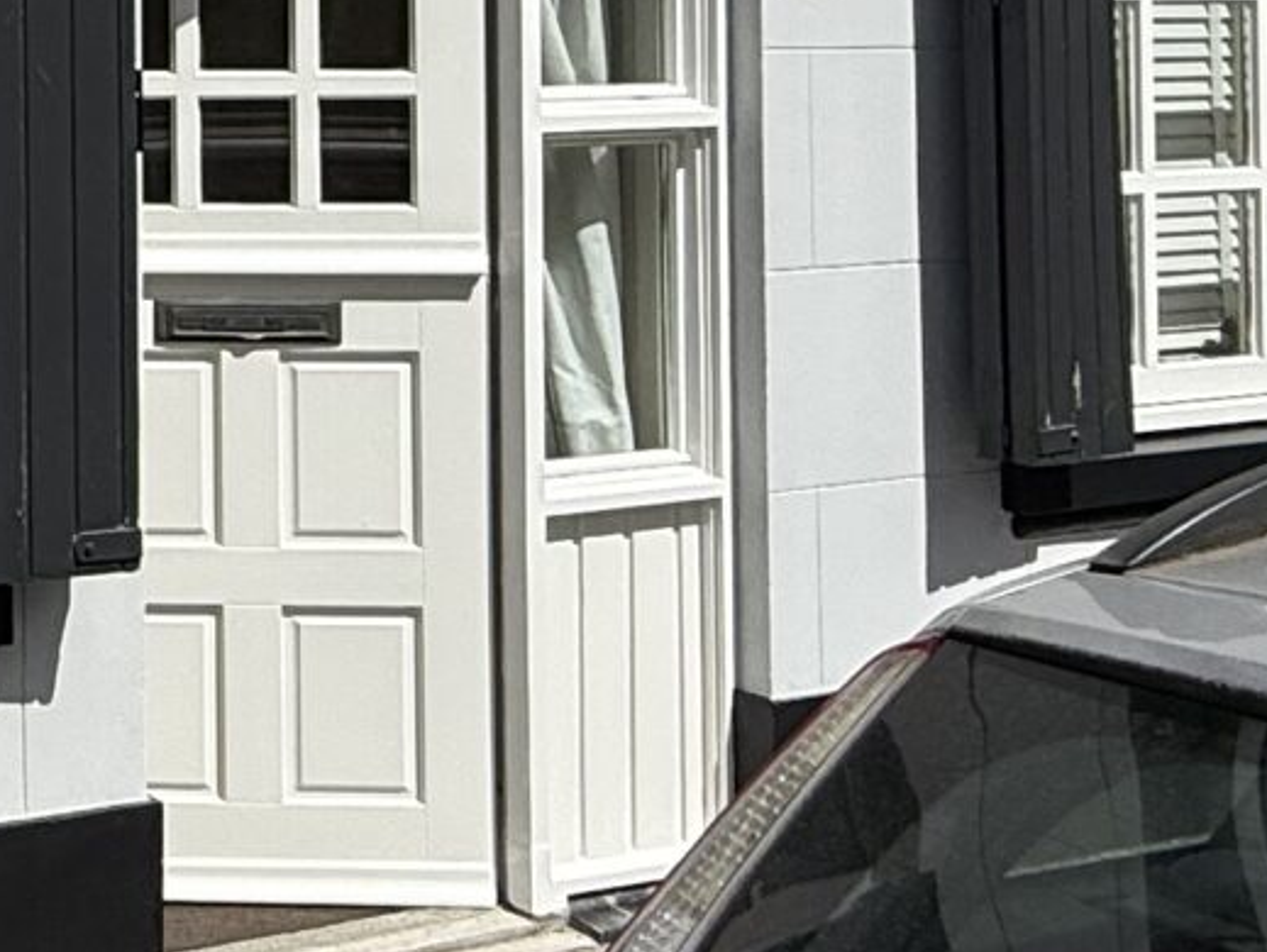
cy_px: -20
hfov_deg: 23.5
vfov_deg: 20.6
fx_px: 2527
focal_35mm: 69
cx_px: -540
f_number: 2.2
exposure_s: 1/5618
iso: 50
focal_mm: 2.22
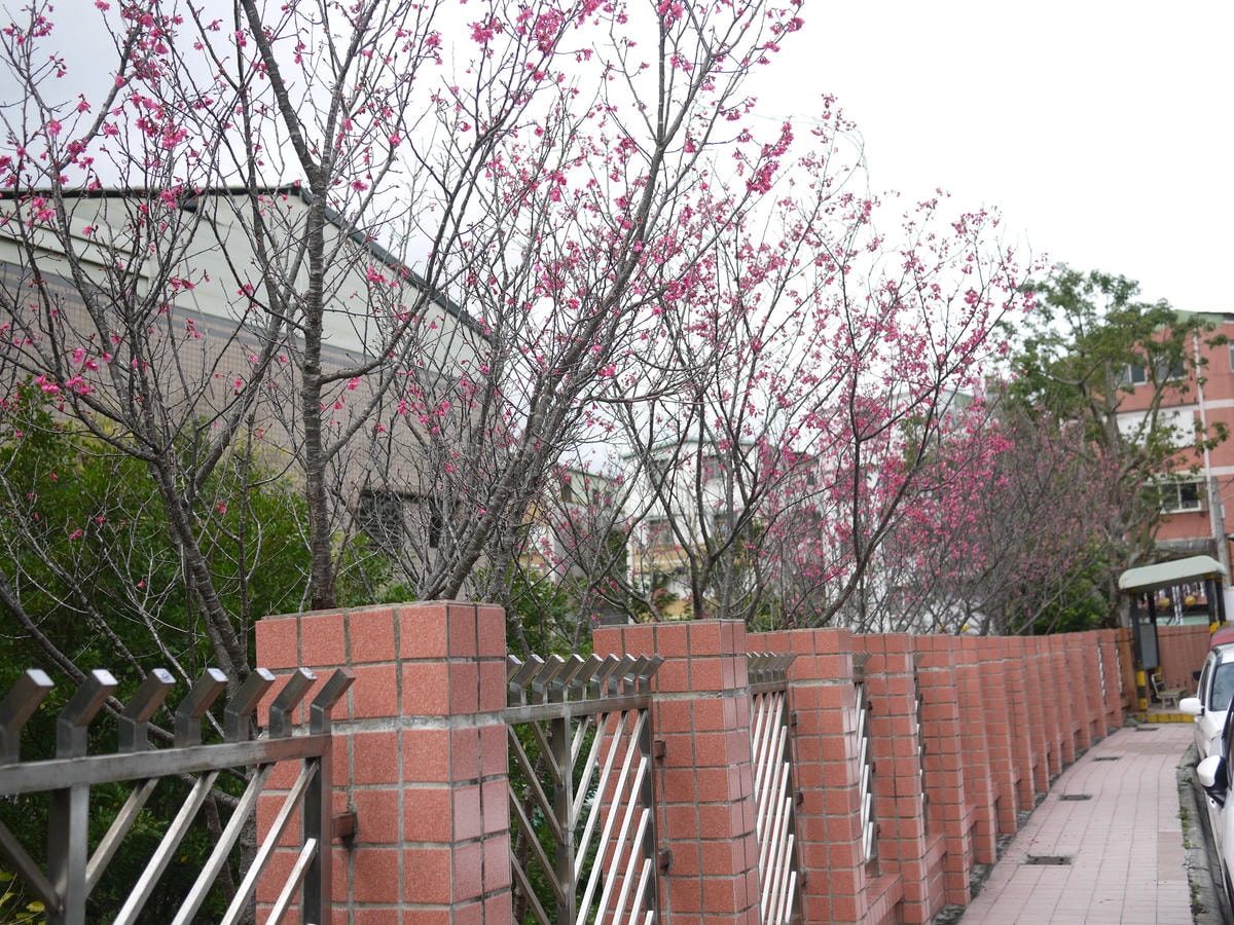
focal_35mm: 40
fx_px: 1426
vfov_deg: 36.0
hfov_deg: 46.8
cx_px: 617
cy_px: 462
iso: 160
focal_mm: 20
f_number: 2.5
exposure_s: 1/1600
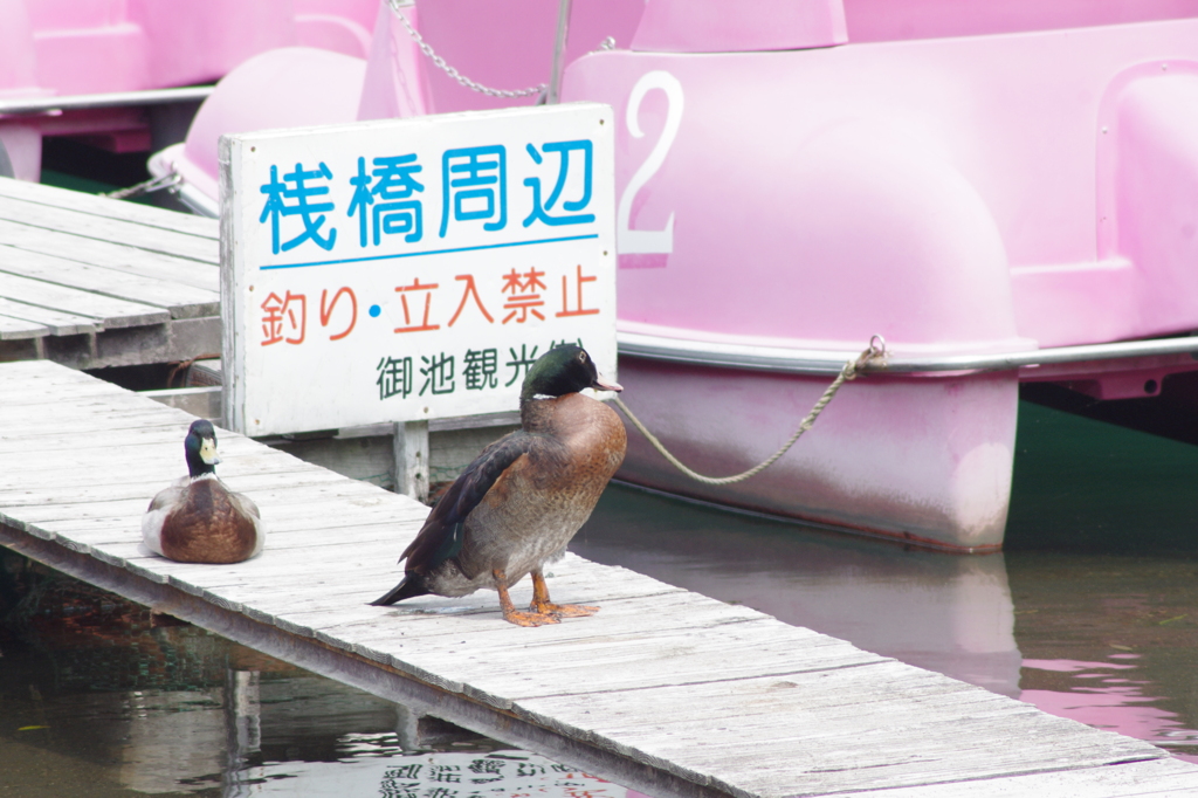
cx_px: 599
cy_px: 399
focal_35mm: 450
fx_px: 14969
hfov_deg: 4.6
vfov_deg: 3.1
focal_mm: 300
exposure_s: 1/320
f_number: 10
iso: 400
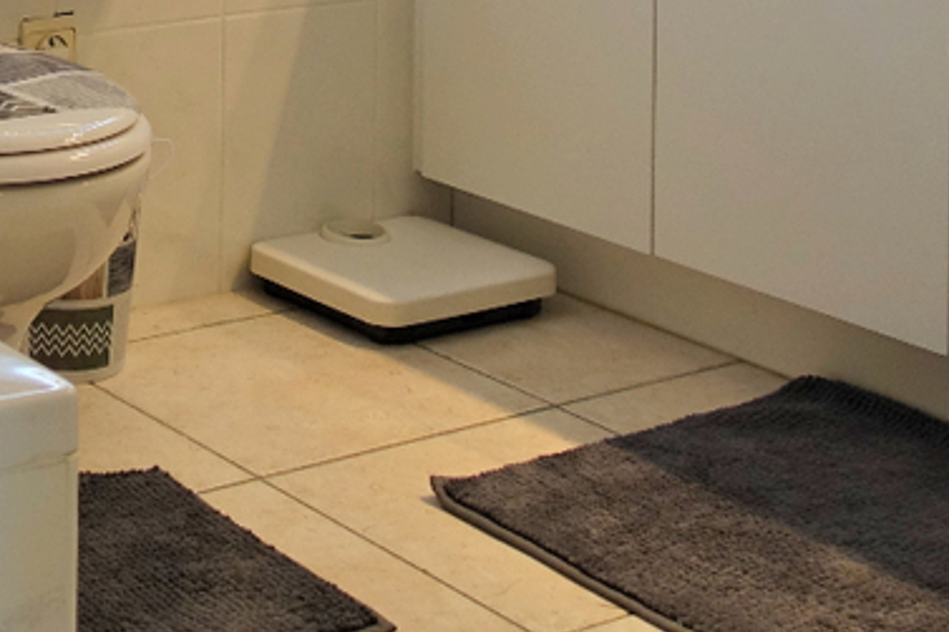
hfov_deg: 22.7
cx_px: 0
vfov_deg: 14.4
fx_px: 2266
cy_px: -428
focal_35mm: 86
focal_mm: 8.8
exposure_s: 1/30
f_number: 2.2
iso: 125
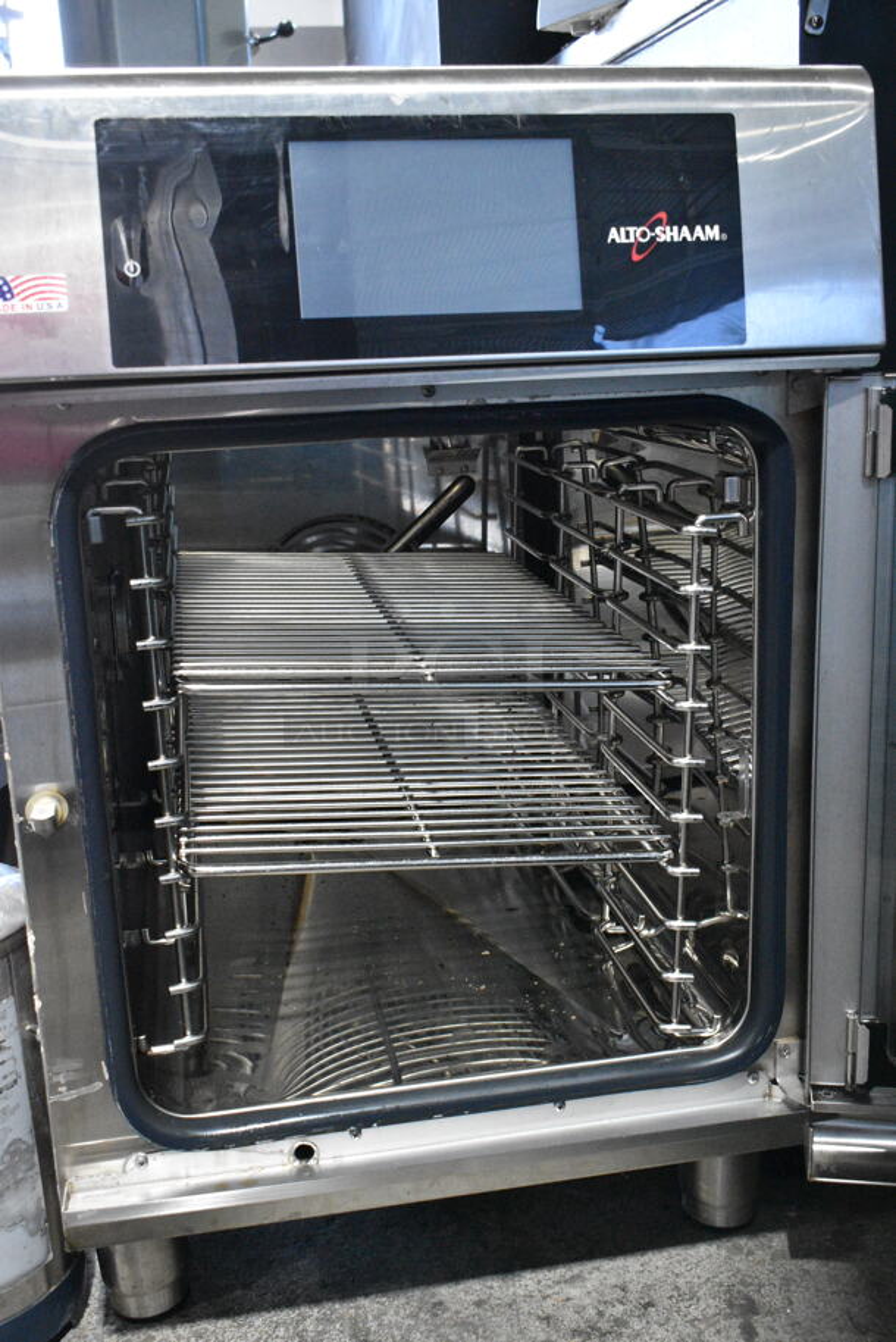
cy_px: 671
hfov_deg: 35.5
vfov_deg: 51.3
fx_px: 1398
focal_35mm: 38
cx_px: 448
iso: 6400
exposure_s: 1/200
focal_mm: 25
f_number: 7.1
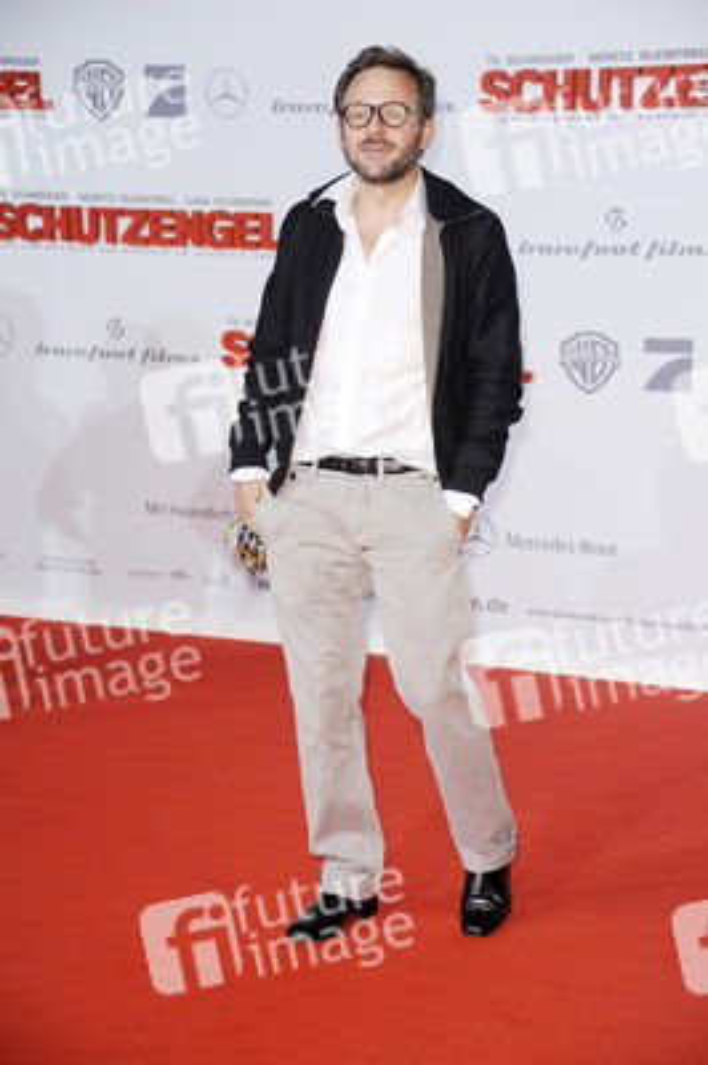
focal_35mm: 98
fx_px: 2896
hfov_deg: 13.9
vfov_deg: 20.8
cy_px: 532
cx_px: 354
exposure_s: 1/160
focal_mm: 98
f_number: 5.6
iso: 800
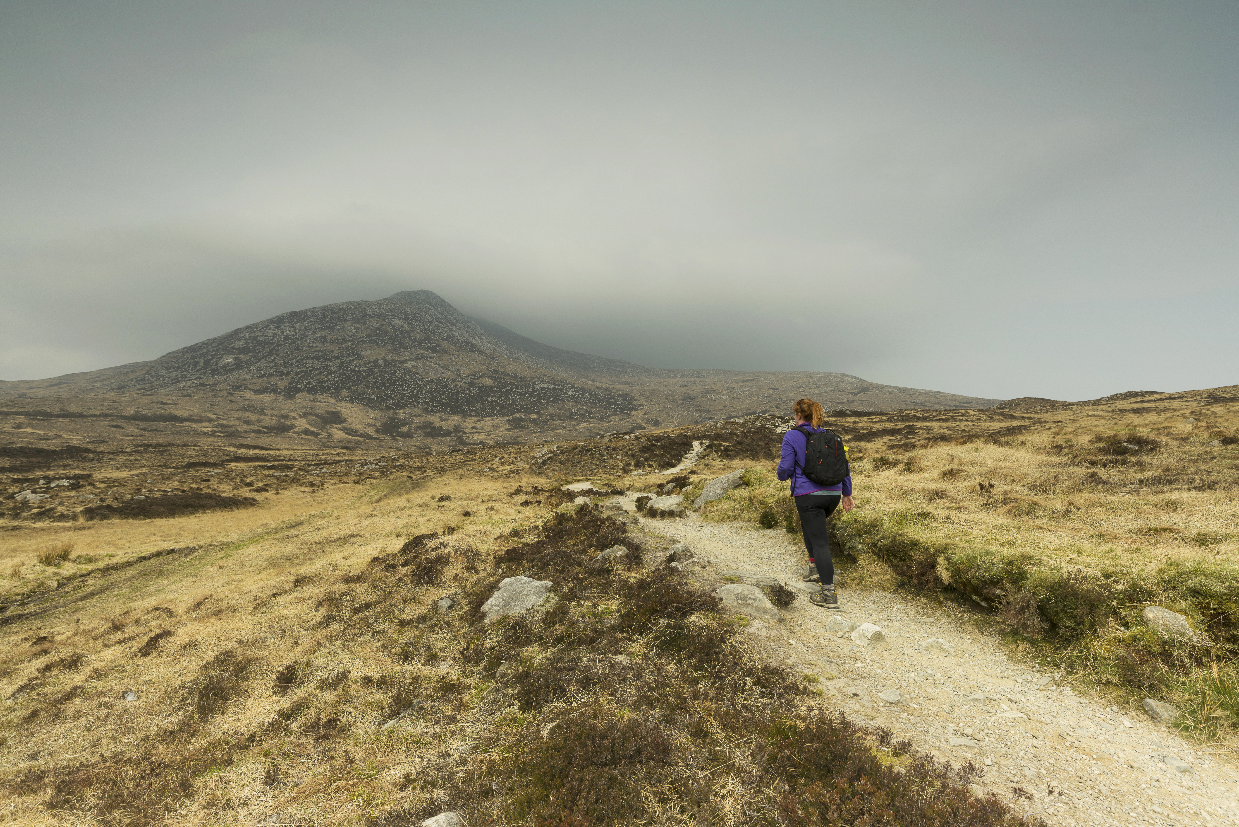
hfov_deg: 93.3
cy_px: 414
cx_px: 620
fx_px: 585
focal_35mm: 17
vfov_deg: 70.5
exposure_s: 1/320
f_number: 8
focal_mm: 17
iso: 160
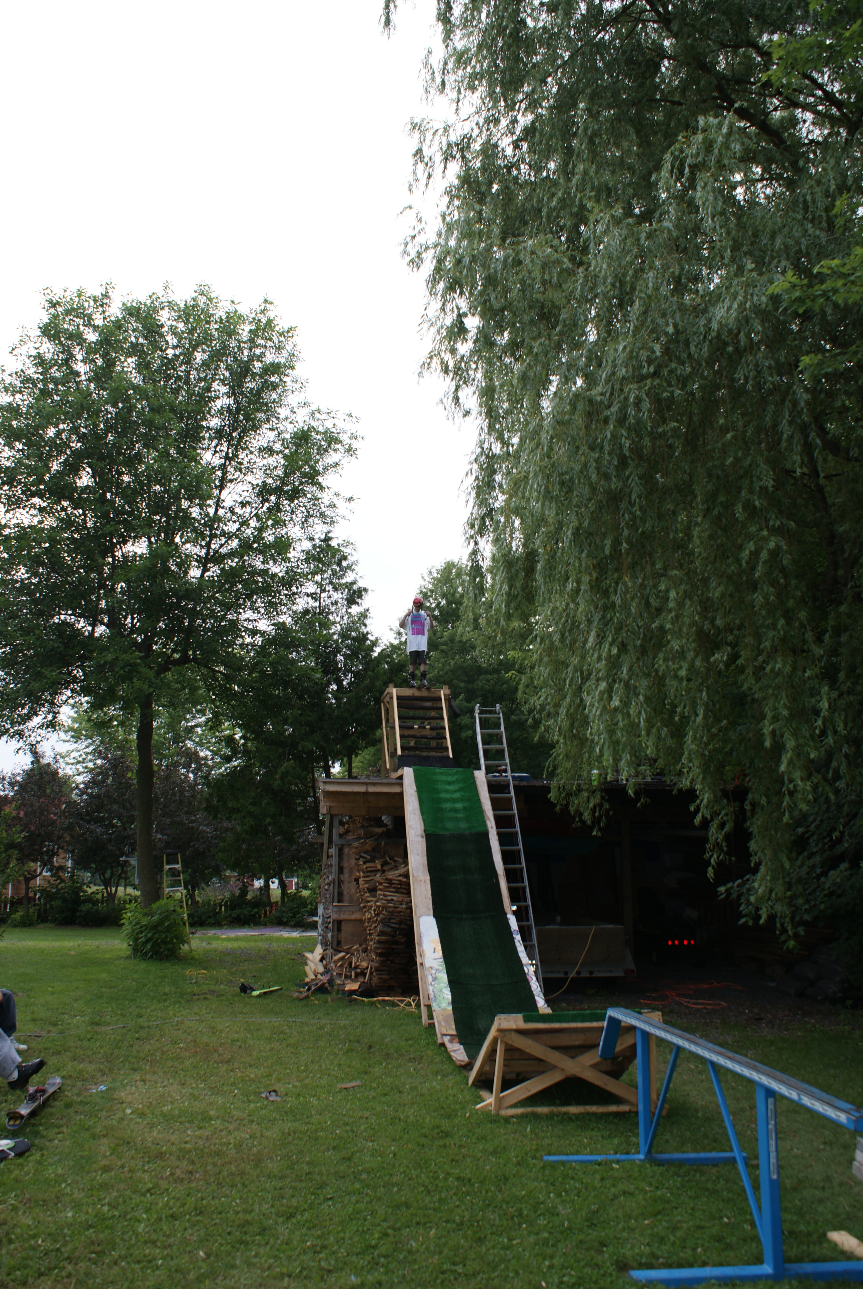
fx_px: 1076
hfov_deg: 43.7
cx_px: 432
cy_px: 644
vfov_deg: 61.9
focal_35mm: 30
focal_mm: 20
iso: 100
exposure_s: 1/160
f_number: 5
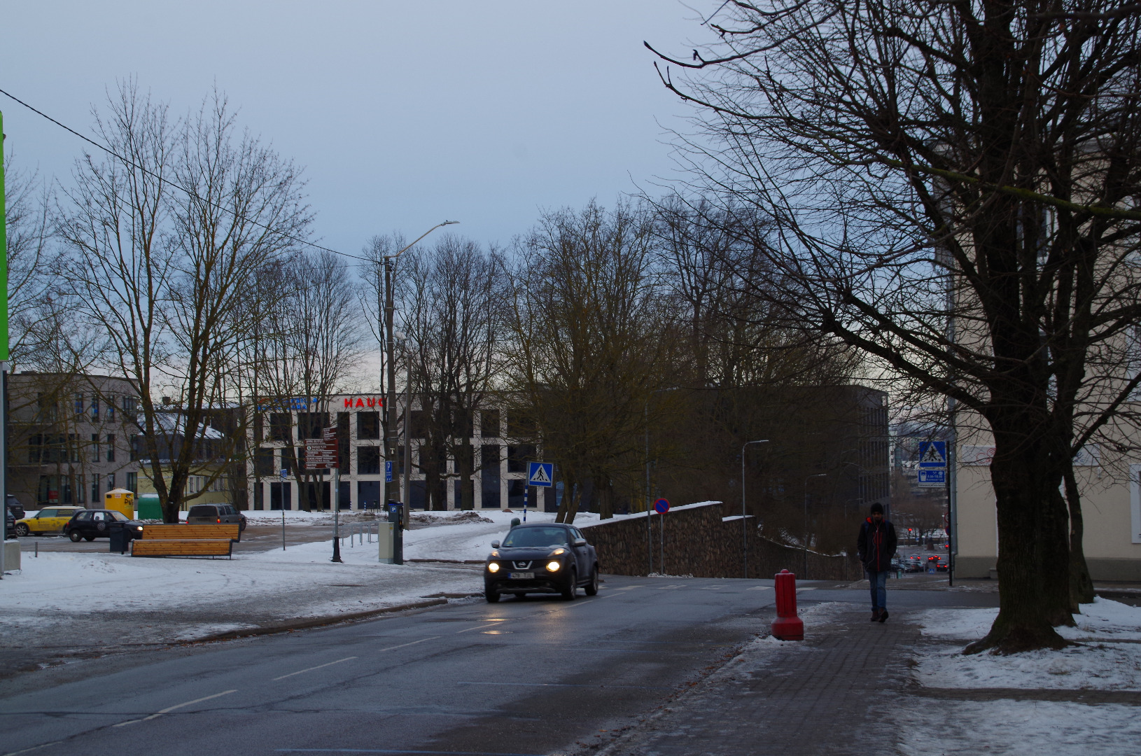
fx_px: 1898
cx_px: 570
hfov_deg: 33.5
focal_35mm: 60
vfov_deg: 22.5
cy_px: 378
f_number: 8
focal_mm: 40
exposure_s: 1/80
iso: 250
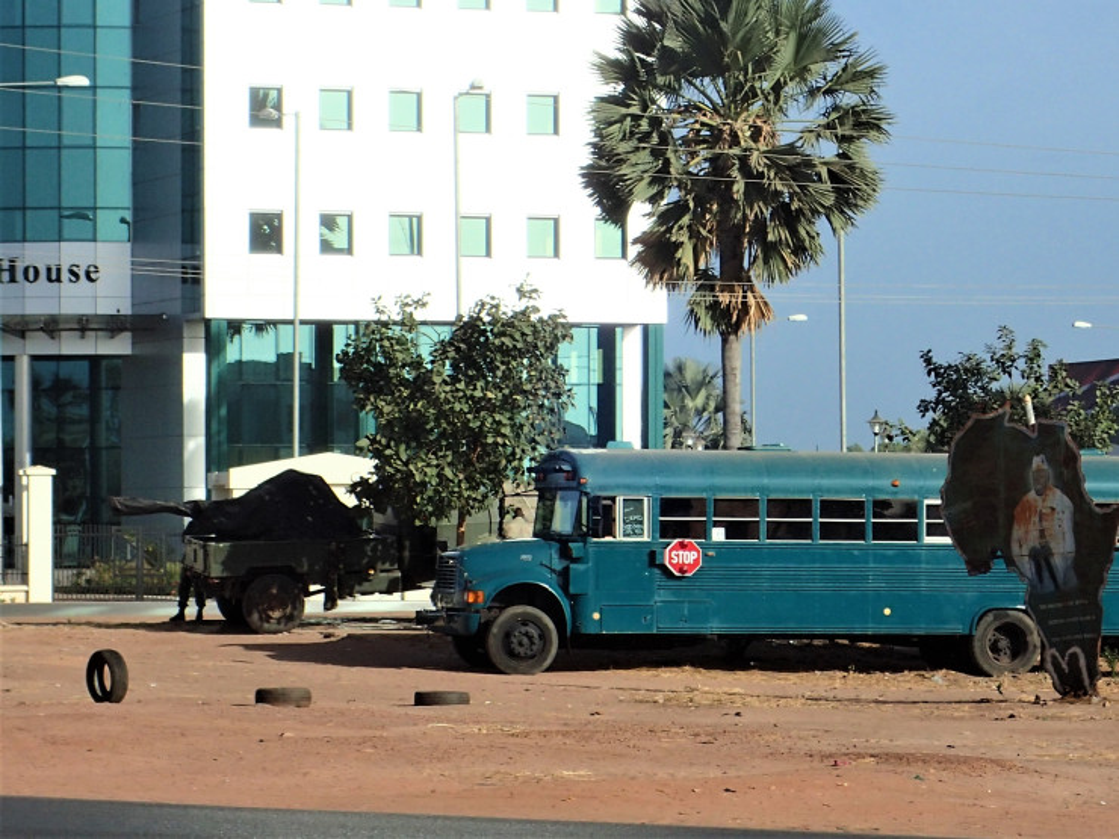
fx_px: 3233
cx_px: 560
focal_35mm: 100
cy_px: 420
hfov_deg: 19.6
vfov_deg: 14.8
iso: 100
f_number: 6.3
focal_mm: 18
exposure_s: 1/500
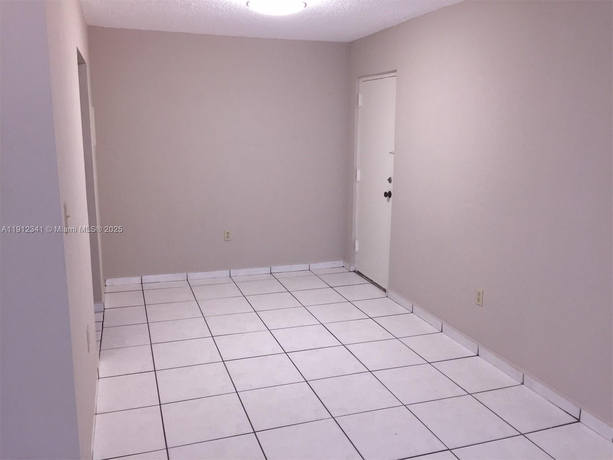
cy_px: 230
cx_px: 306
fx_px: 514
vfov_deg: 48.2
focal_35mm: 29
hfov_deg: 61.7
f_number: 2.2
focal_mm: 4.15
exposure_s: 1/30
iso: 50
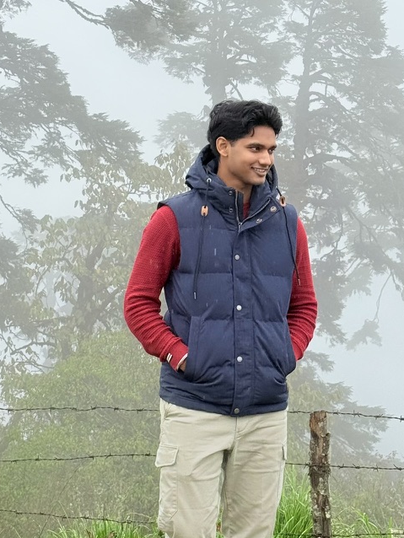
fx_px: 1197
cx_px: 227
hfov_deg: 19.1
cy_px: 310
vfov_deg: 25.3
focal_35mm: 77
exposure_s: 1/669
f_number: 1.78
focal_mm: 6.76
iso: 64
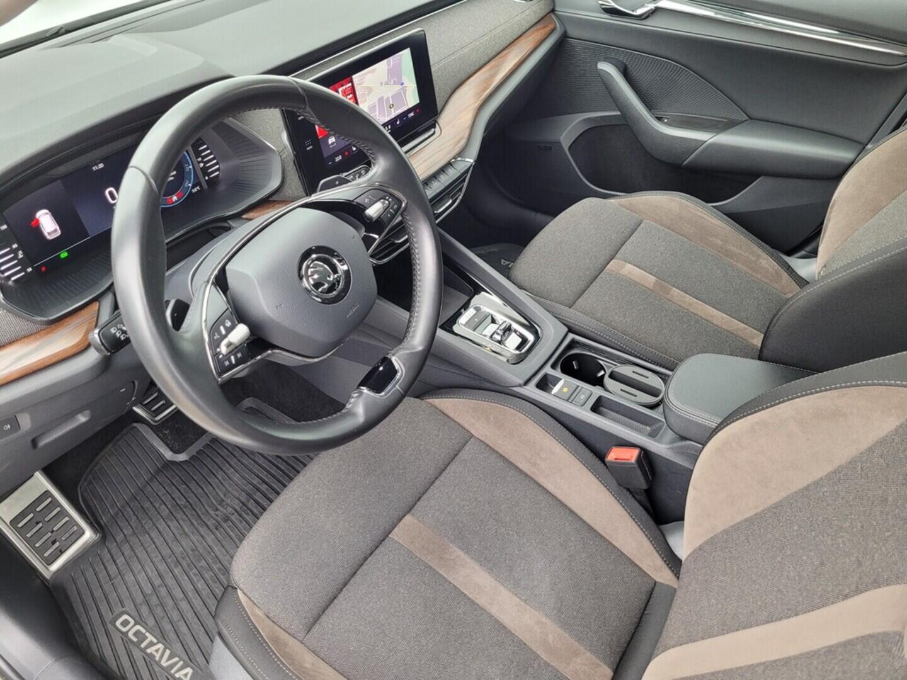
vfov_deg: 53.1
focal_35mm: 26
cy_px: 340
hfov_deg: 67.3
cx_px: 454
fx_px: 681
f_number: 1.8
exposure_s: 1/100
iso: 250
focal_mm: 5.4
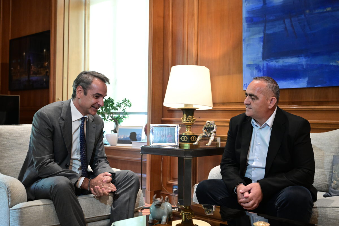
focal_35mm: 44
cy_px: 113
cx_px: 170
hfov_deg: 44.5
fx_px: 414
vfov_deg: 30.5
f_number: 4
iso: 5000
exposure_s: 1/200
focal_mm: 44
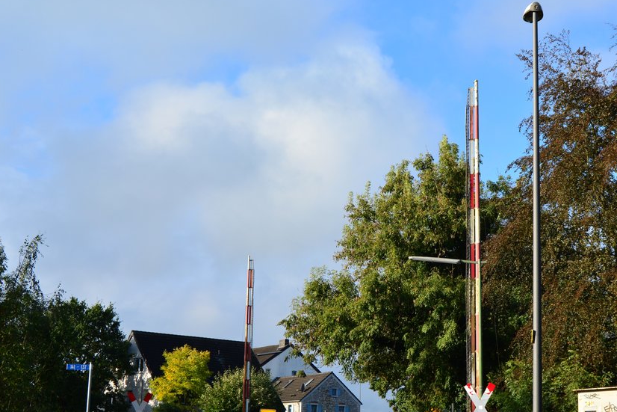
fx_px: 1046
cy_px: 234
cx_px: 370
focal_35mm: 61
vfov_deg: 22.3
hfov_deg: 32.8
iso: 250
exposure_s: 1/640
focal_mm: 28
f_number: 6.3
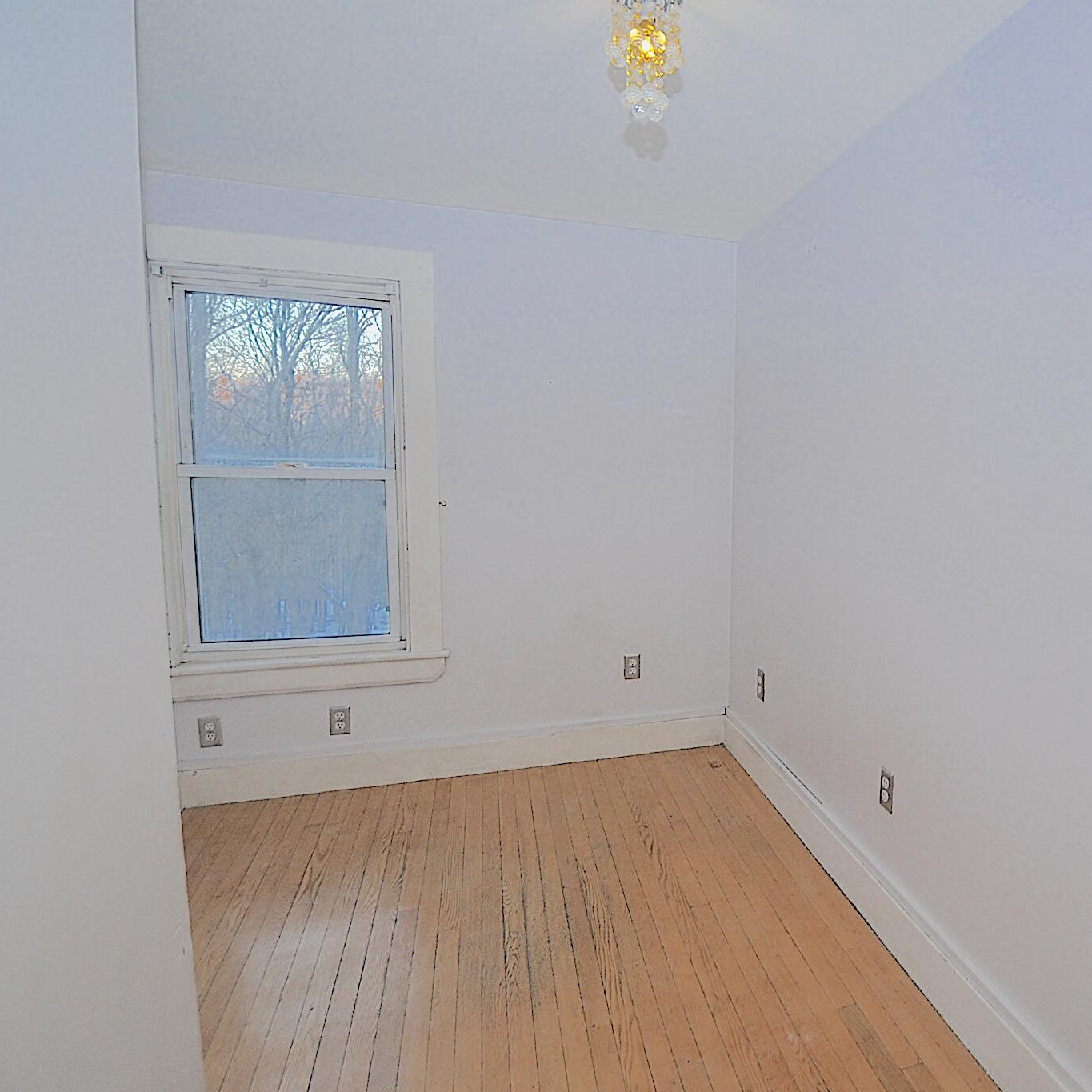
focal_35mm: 20
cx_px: 791
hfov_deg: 70.8
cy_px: 529
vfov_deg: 74.8
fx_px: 714
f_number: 3.5
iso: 200
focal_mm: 10
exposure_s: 1/60
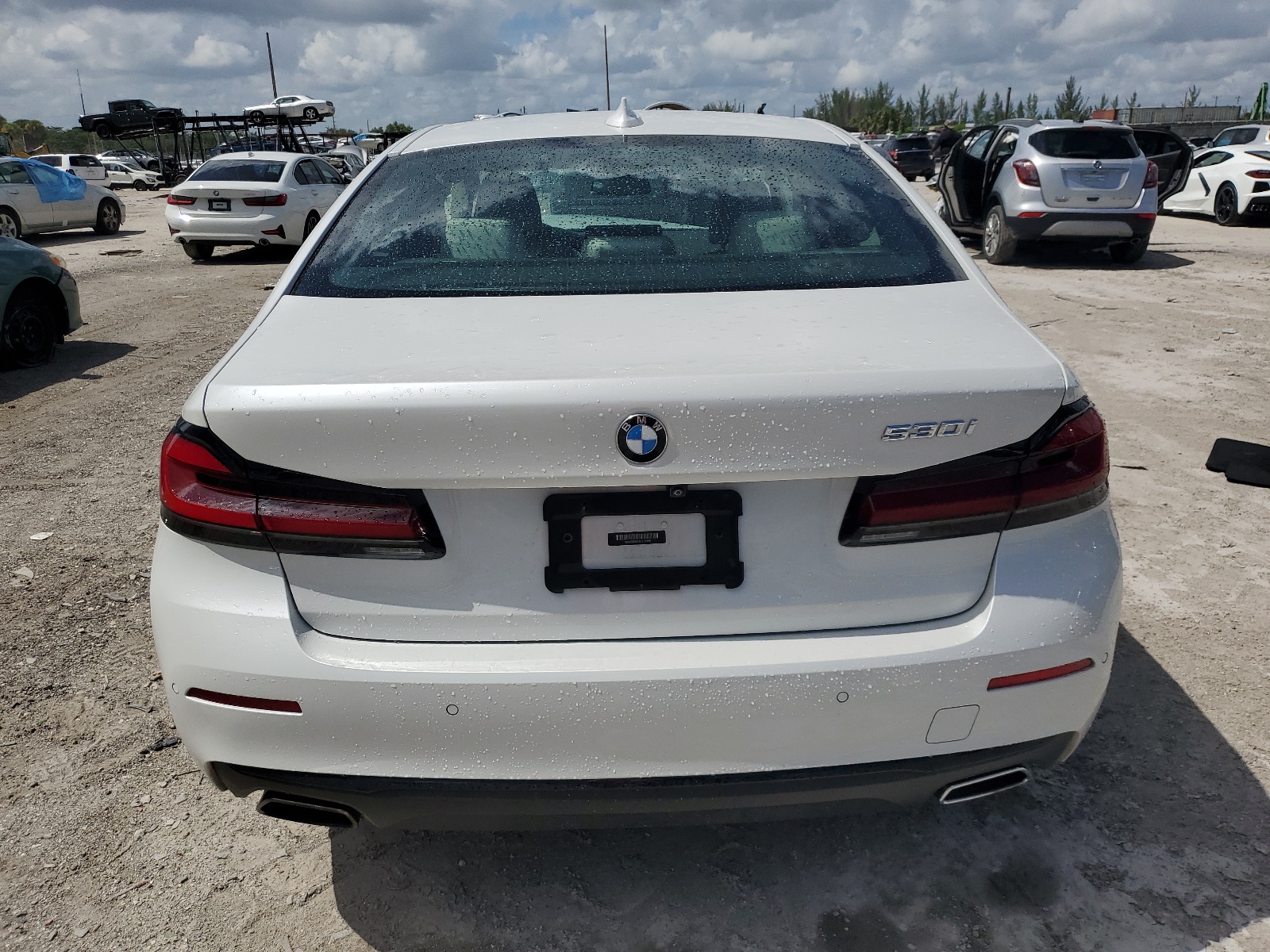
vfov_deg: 53.1
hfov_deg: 67.3
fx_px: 954
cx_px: 635
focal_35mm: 26
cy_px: 476
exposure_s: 1/10000
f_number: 1.5
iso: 51
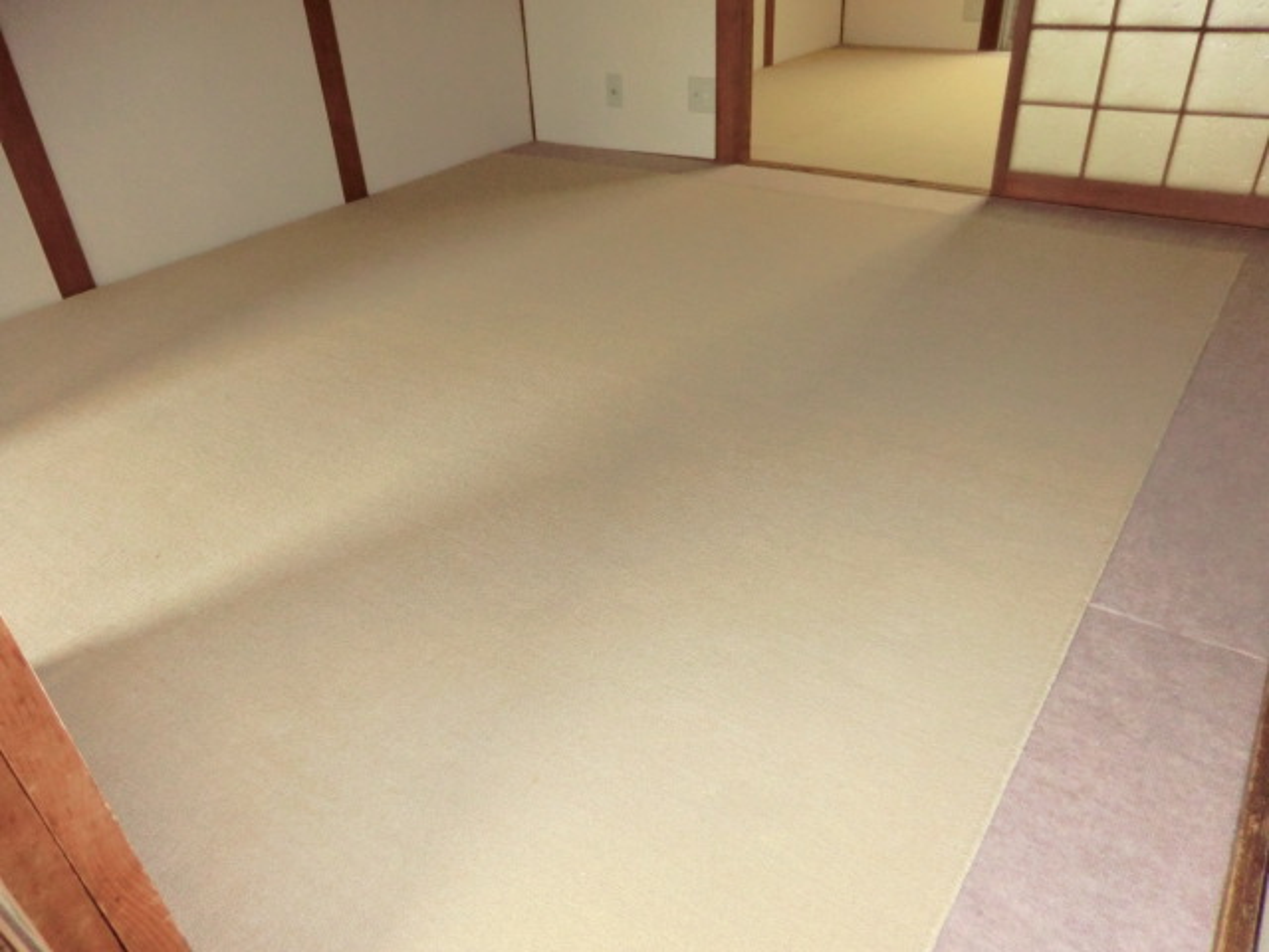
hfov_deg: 71.6
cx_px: 634
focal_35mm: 24
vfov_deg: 56.8
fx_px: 880
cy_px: 476
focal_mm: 4.3
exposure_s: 1/15
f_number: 3.2
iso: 400
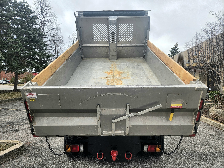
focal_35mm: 23
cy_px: 84
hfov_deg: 73.9
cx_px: 112
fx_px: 149
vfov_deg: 58.9
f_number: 1.8
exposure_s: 1/1250
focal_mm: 5.4
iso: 20
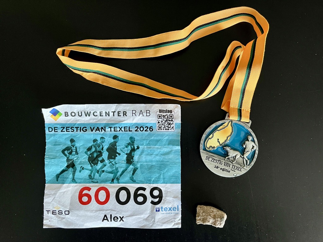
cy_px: 121
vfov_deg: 53.1
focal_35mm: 26
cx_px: 162
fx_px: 243
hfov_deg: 67.3
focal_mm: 5.1
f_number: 1.6
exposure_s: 1/60
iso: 500
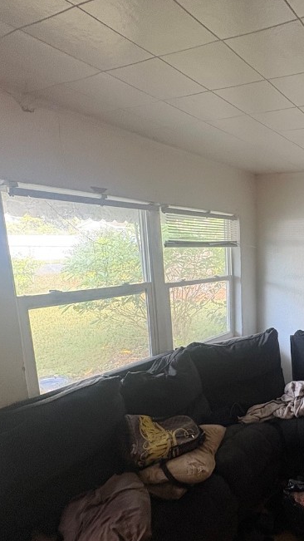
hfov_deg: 40.9
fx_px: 344
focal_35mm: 24
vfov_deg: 75.9
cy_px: 308
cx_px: 311
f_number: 2.2
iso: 320
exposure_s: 1/60
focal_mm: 2.22
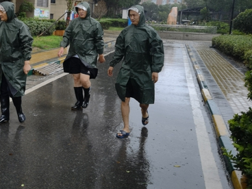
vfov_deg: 32.5
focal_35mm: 44
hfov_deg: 41.1
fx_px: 320
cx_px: 51
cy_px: 57
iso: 50
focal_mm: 6.67
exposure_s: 1/163
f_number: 1.9
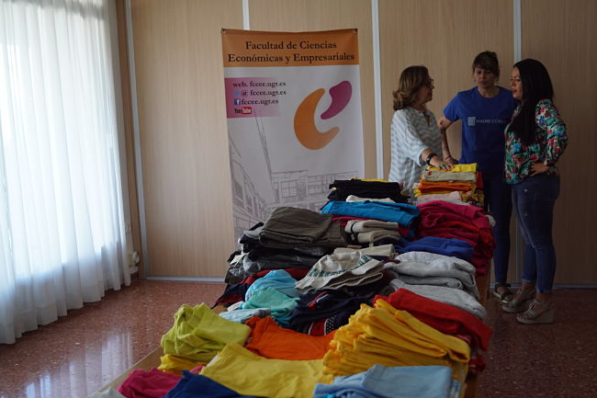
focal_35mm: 43
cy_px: 196
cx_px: 304
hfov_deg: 45.4
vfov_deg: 31.2
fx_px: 713
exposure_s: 1/60
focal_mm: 28
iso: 400
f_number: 4.5
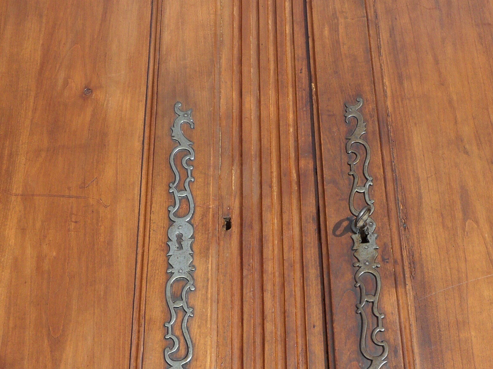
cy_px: 261
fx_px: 783
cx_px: 308
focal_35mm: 55
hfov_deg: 34.8
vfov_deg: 26.3
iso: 80
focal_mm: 5.7
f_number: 3.7
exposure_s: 1/500
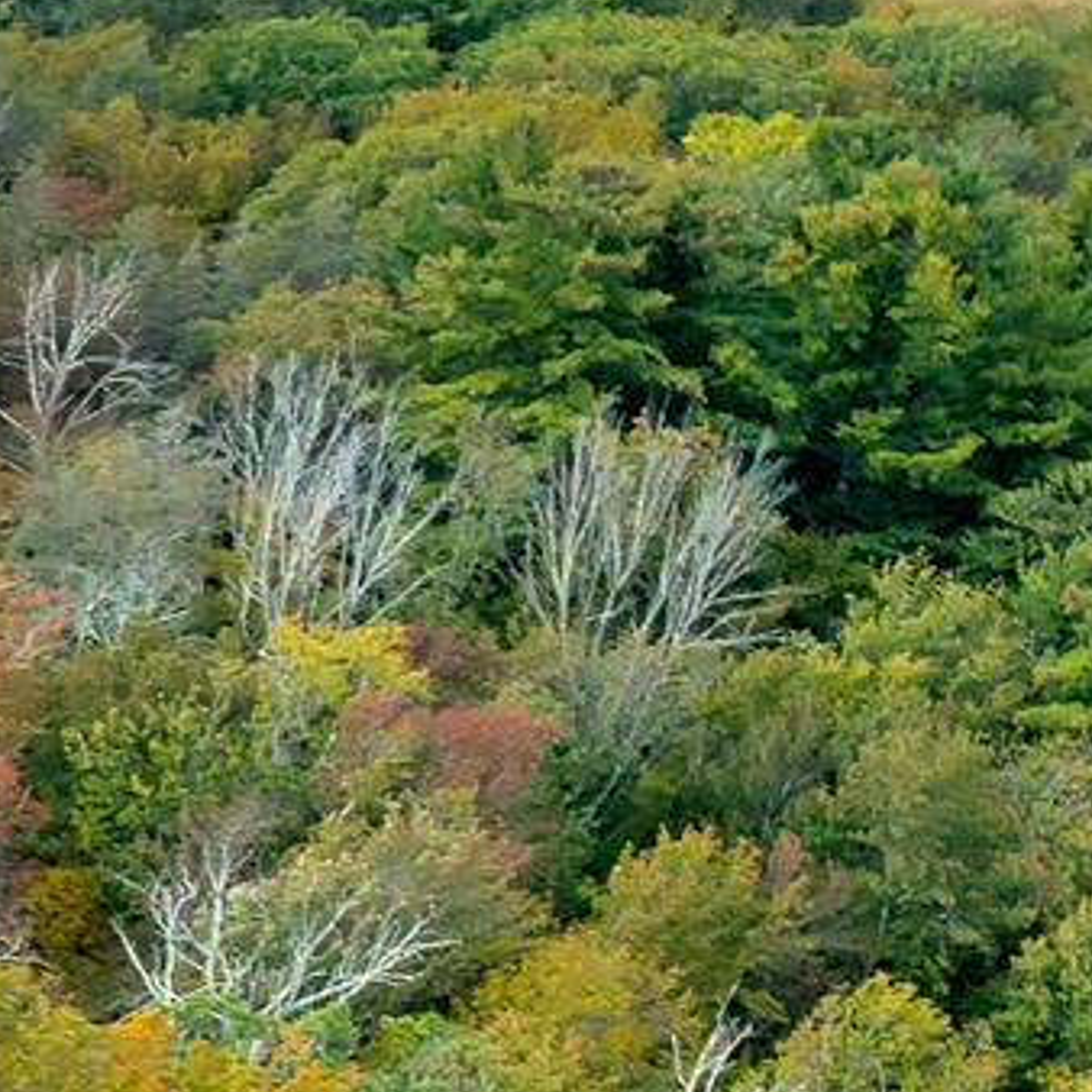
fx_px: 6888
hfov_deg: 7.3
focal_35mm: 193
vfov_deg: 9.0
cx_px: -2830
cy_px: 1144
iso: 100
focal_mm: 8.67
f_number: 1.8
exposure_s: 1/160
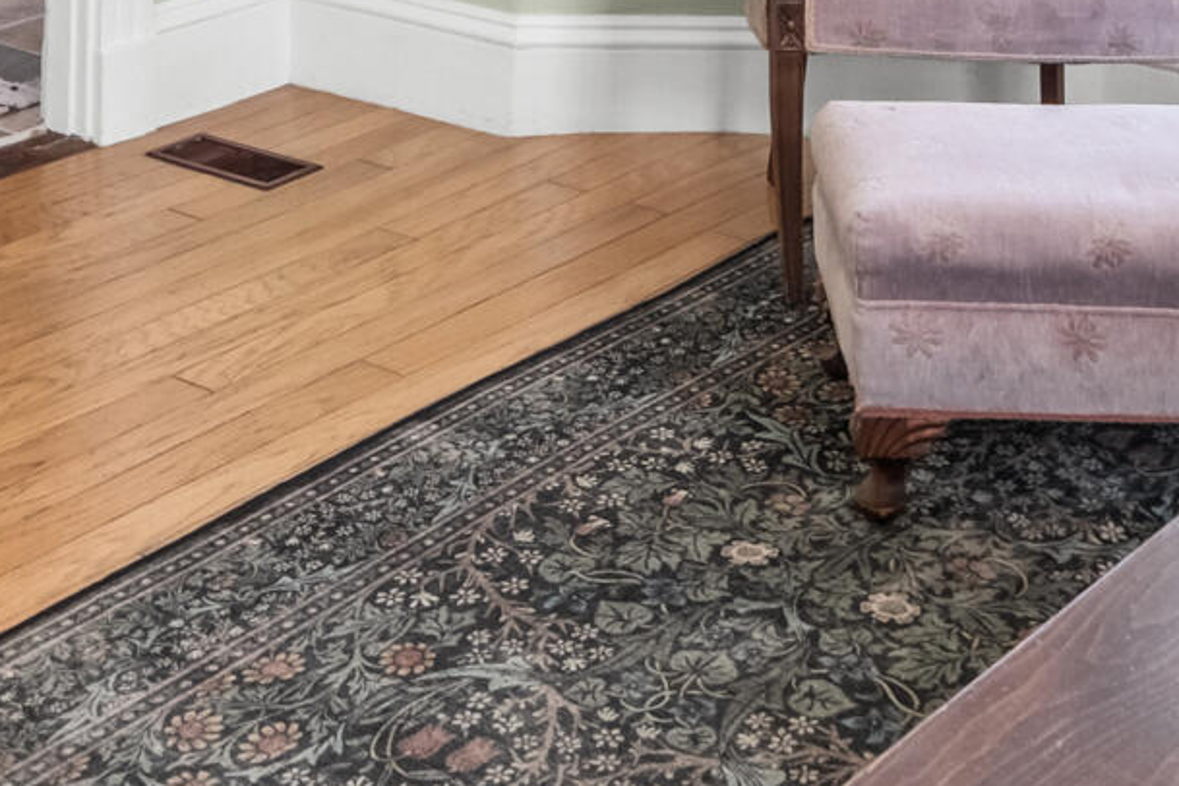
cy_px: -585
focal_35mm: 69
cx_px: 463
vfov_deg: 16.7
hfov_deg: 29.2
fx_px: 2260
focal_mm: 9.4
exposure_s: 1/8
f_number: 8
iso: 500
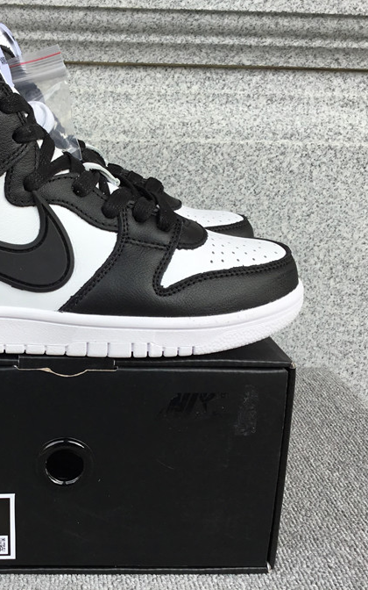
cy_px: 295
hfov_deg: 28.3
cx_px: 49
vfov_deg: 45.3
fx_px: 706
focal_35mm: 44
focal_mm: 3.3
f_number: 2.4
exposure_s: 1/369
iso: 25
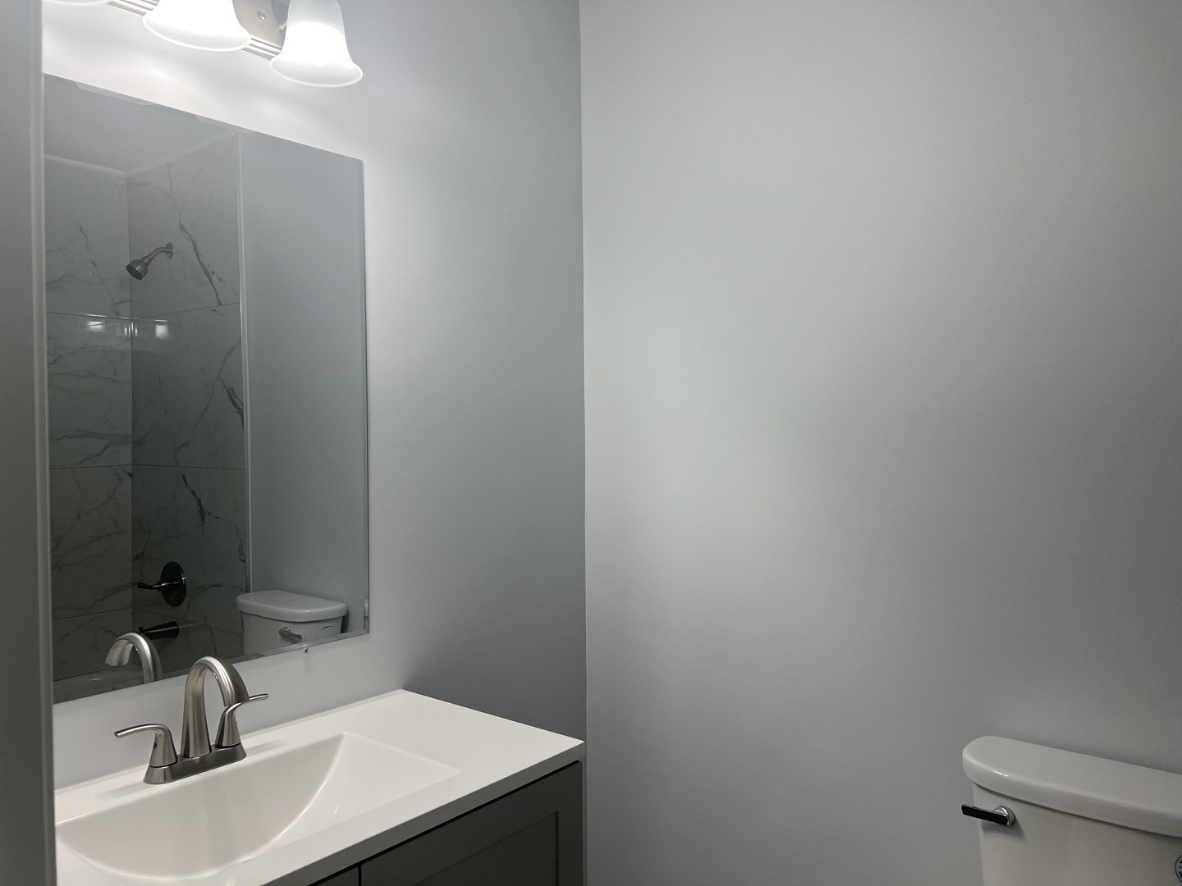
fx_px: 888
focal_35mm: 26
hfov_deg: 67.3
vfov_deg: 53.1
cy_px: 443
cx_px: 591
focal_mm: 5.7
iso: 50
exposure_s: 1/163
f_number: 1.5
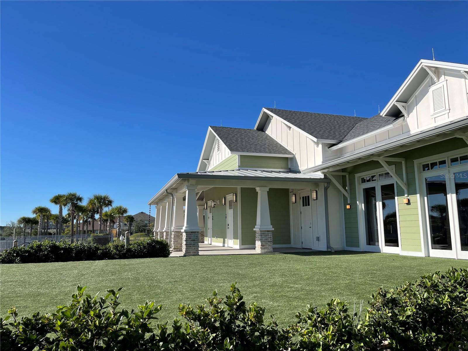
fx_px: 352
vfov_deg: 53.1
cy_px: 176
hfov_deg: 67.3
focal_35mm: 26
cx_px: 234
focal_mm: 5.1
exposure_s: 1/3922
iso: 32
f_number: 1.6
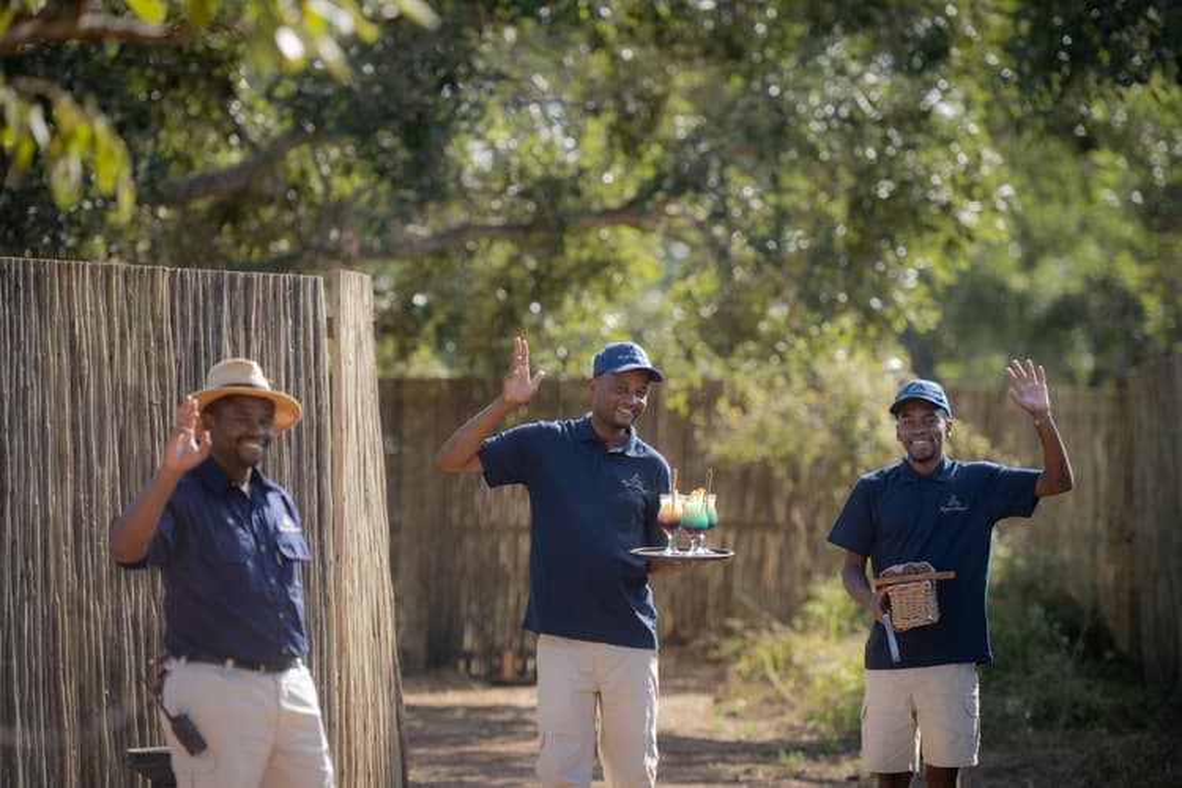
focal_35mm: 160
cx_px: 591
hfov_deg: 12.8
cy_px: 394
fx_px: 5253
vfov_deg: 8.6
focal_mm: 160
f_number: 2.8
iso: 125
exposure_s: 1/500
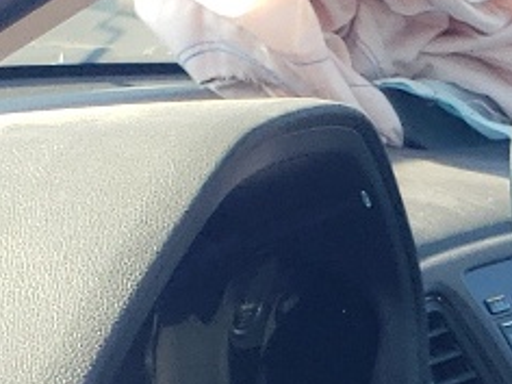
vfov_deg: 7.9
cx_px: 1037
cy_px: 883
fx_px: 2603
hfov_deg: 10.3
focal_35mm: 176
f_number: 1.5
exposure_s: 1/357
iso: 50
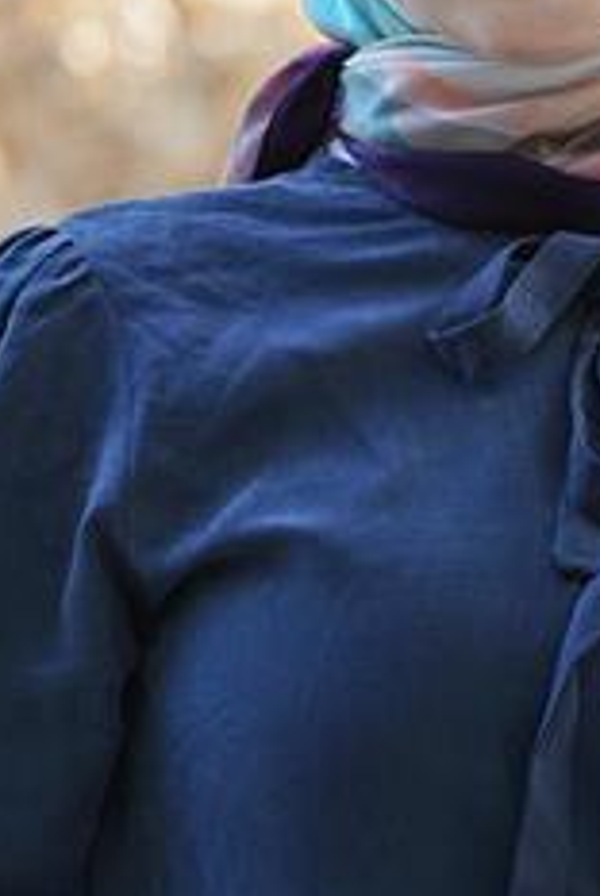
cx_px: 515
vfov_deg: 7.6
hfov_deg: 5.1
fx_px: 6705
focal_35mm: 269
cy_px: 108
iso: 500
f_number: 5.6
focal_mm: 135
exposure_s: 1/125
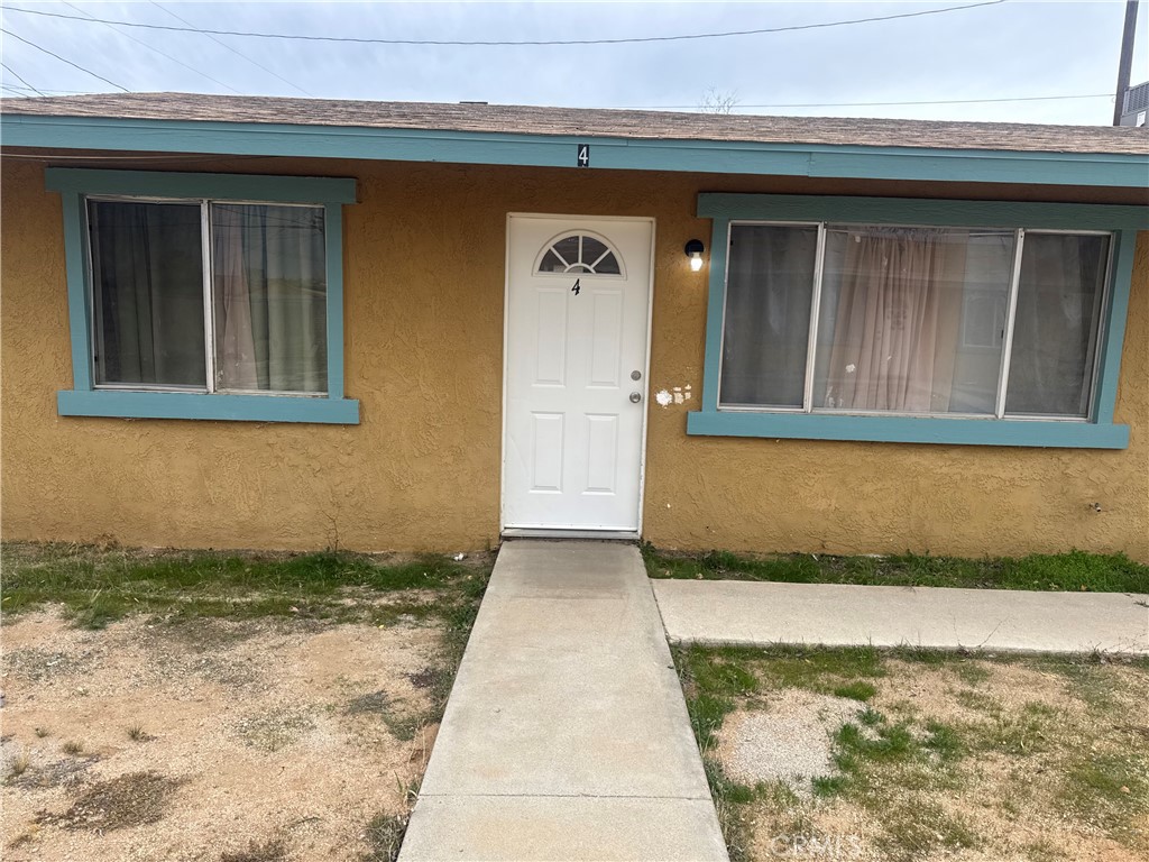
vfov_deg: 56.8
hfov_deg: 71.6
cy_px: 431
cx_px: 574
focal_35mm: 24
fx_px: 797
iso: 80
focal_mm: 6.76
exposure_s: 1/1524
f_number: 1.78
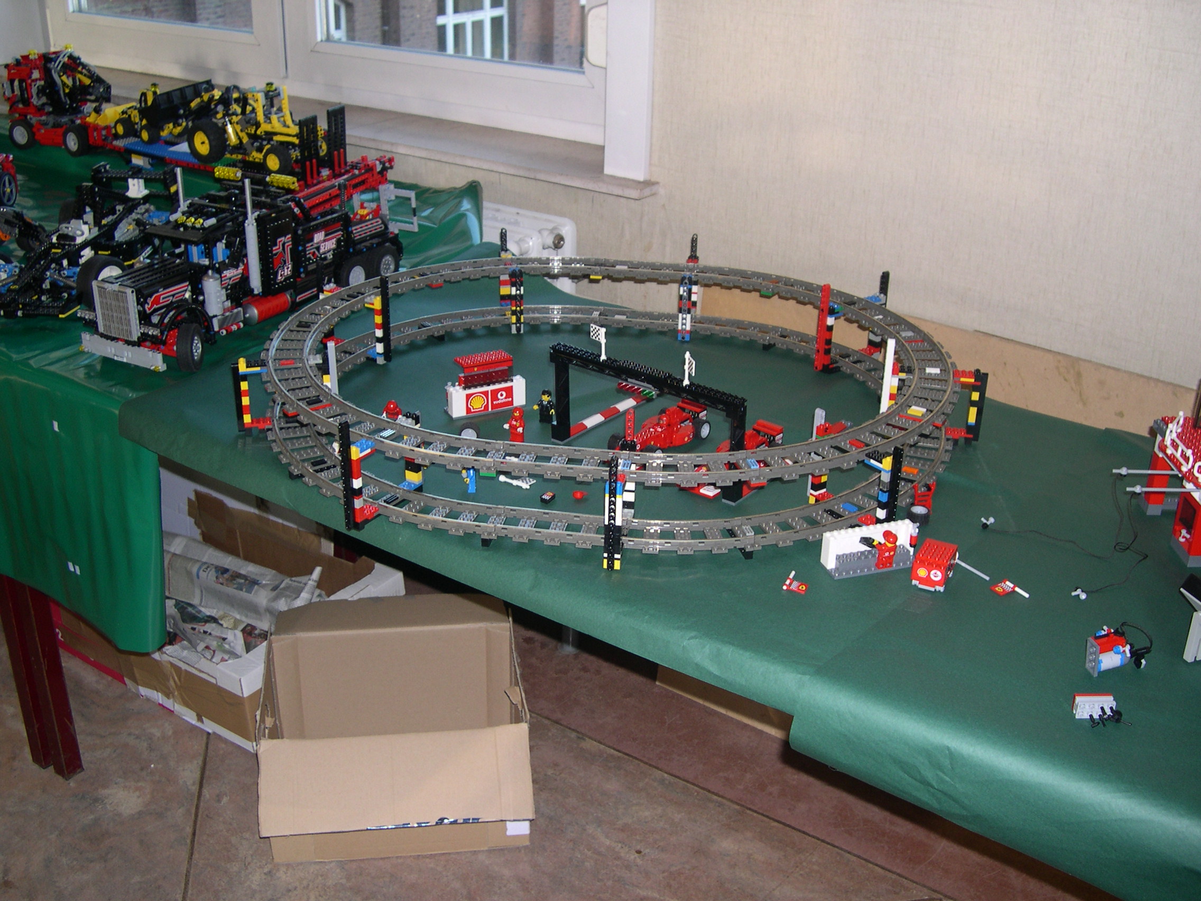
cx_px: 600
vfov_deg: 37.7
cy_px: 450
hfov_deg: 49.0
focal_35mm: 38
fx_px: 1318
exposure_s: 1/60
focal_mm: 8
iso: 100
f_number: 2.8
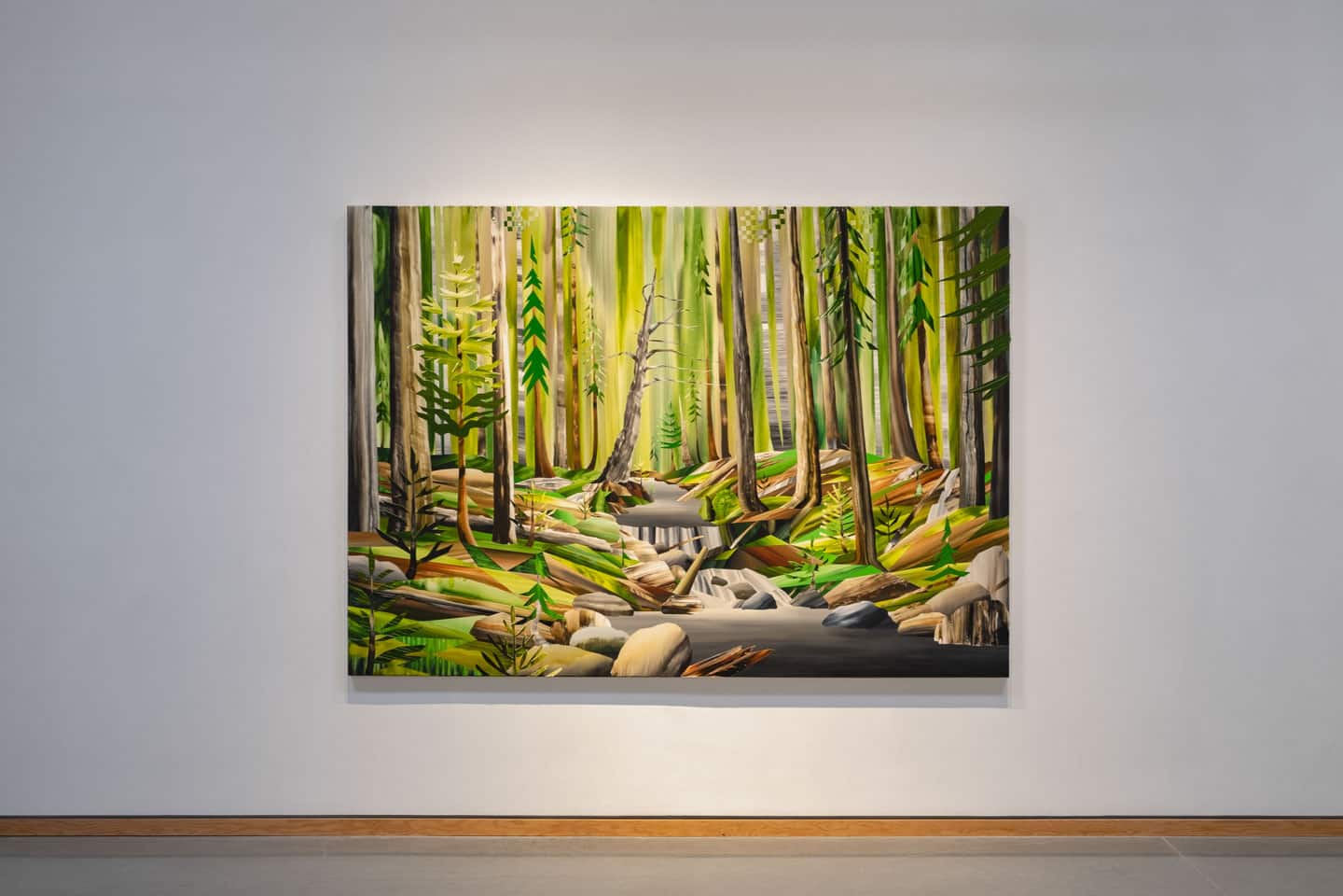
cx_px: 672
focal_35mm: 51
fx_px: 1902
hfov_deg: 38.9
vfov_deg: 26.5
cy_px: 448
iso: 200
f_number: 8
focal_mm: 34.3
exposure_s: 1/15
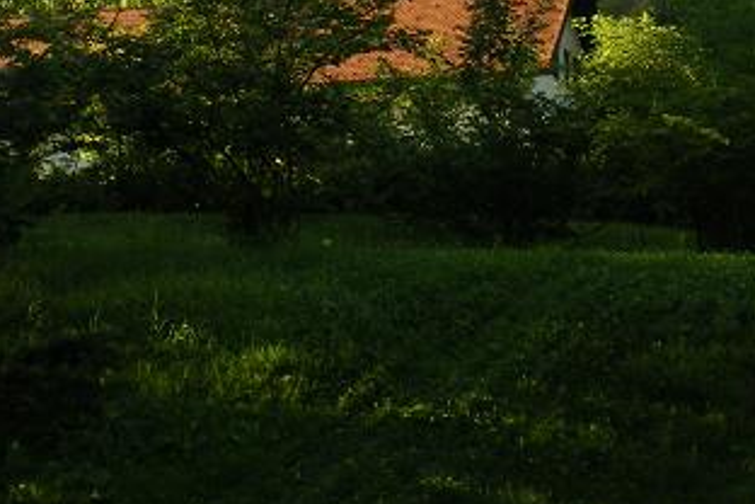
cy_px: -48
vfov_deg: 16.4
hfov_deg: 25.0
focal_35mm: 81
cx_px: 300
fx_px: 1699
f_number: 3.1
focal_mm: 6.3
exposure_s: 1/125
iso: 64
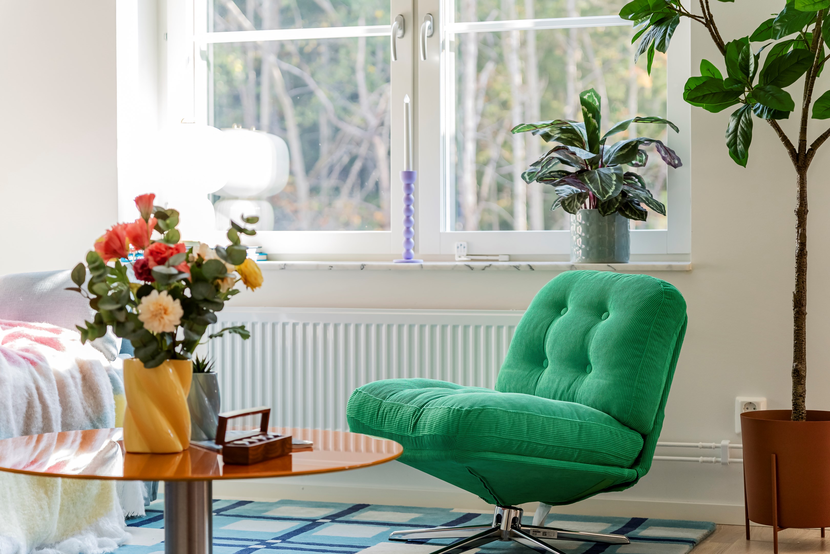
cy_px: 277
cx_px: 415
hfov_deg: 27.0
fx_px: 1729
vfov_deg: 18.2
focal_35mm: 75
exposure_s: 1/250
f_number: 2.8
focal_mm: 75
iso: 640
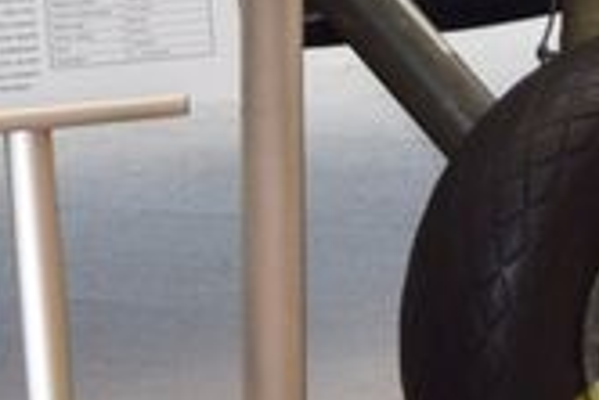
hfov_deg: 6.1
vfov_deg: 3.9
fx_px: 5576
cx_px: 747
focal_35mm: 335
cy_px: -962
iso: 125
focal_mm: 29
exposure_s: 1/125
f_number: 5.6
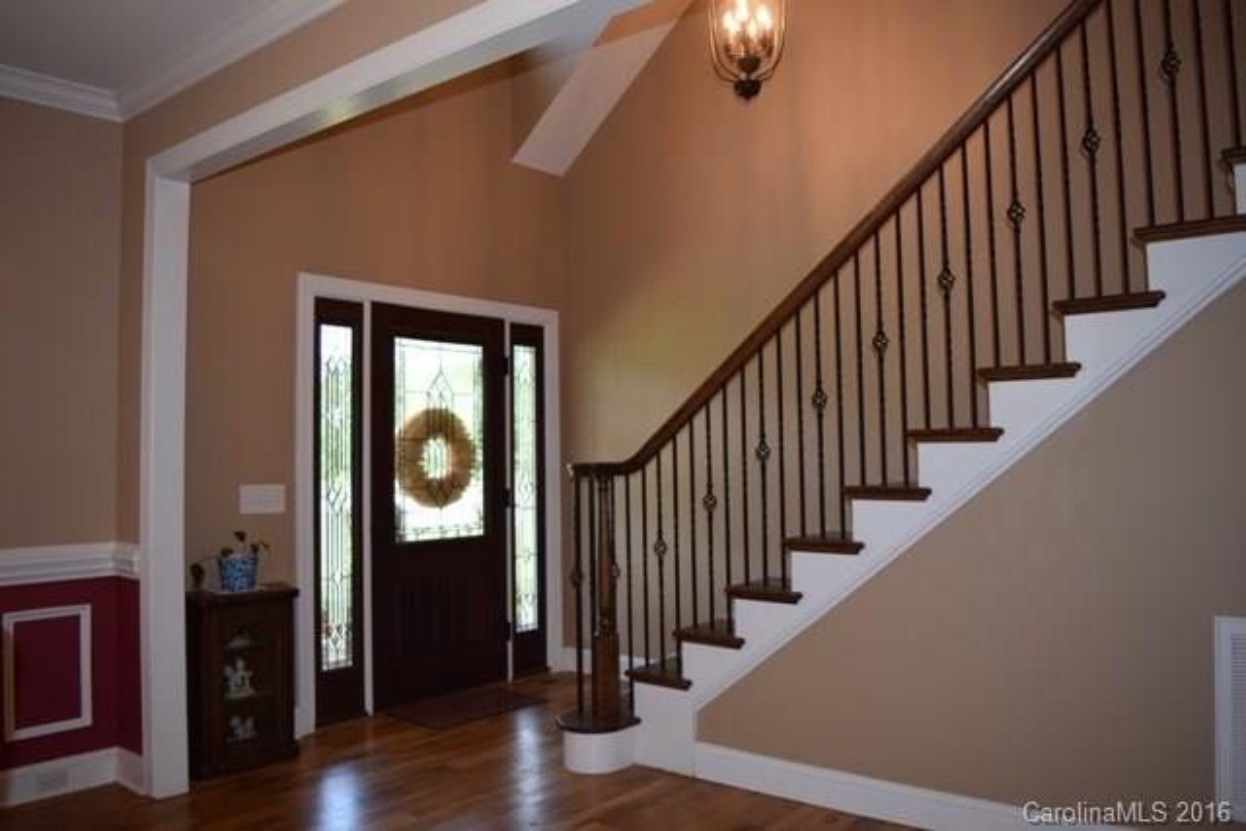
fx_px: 935
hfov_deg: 67.4
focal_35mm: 27
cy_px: 416
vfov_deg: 48.0
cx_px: 623
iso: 400
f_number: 3.5
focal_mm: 18
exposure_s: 1/100
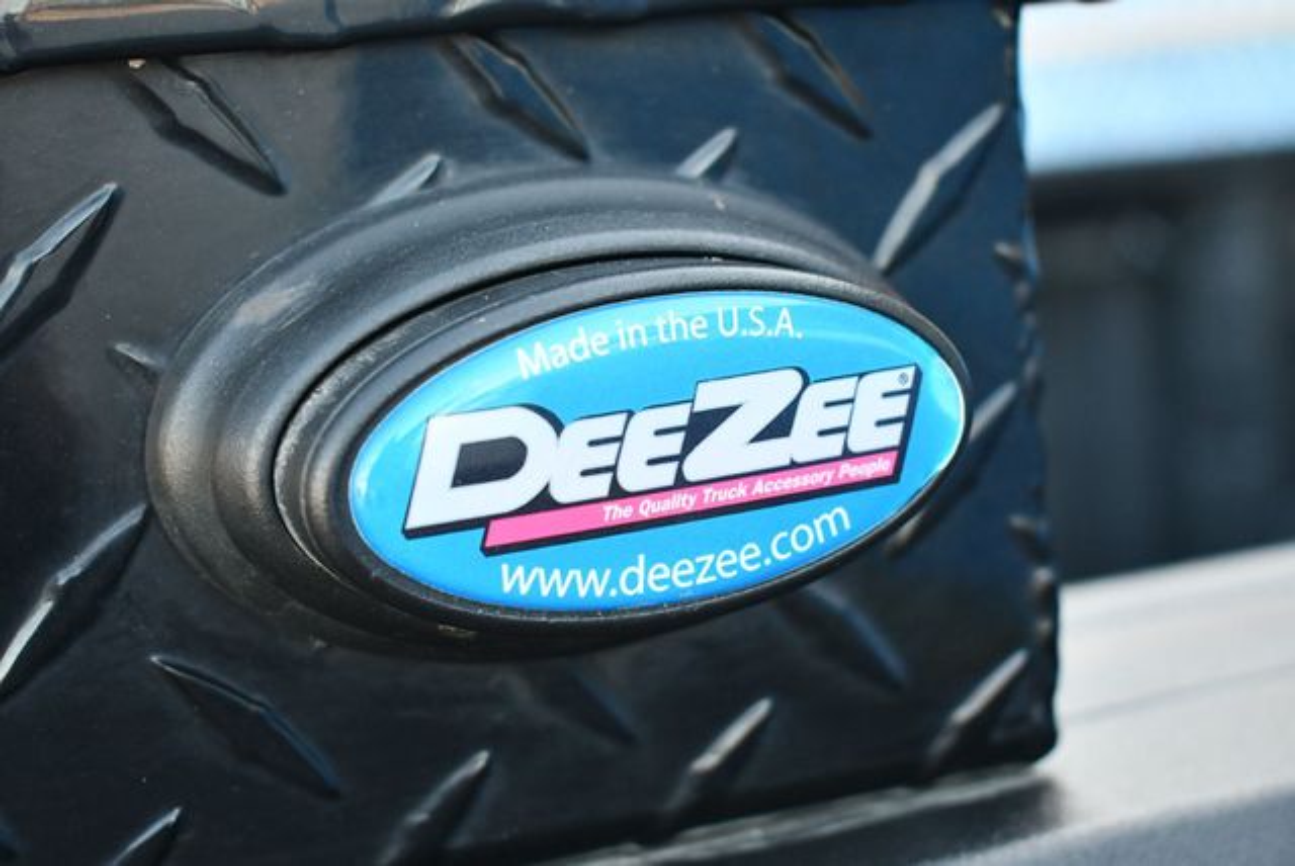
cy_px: 433
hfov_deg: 29.6
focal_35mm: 68
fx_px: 2448
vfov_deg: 20.1
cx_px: 648
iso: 800
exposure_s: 1/200
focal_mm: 34
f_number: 4.5
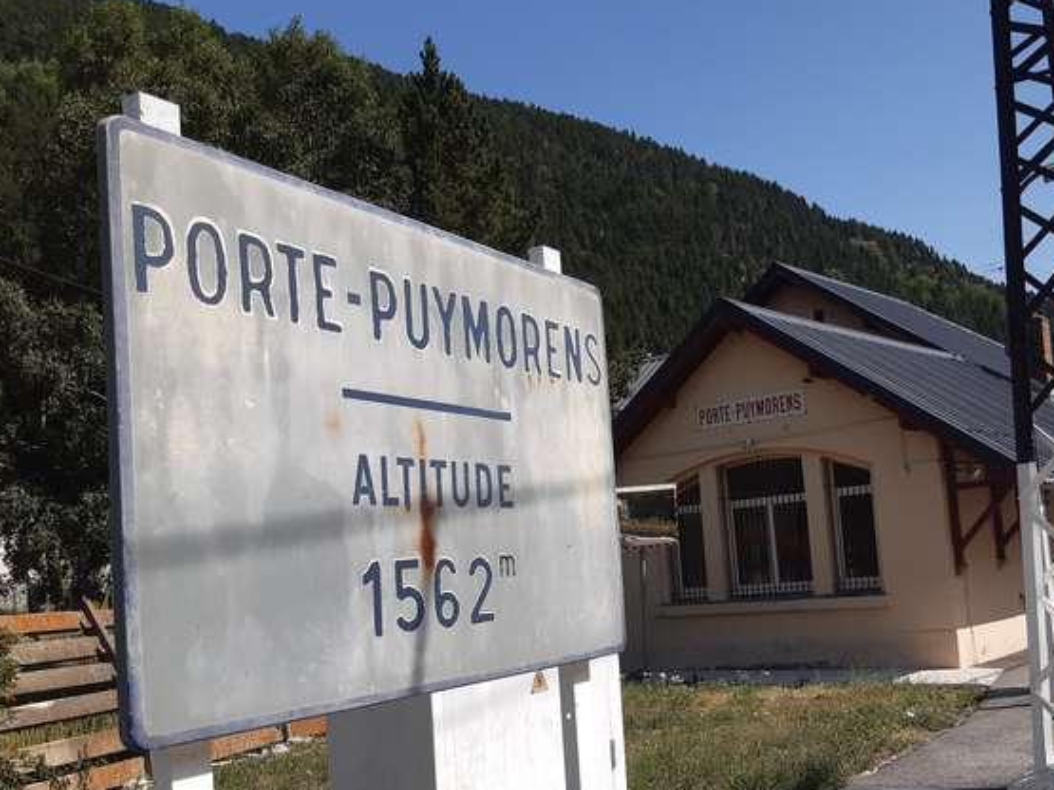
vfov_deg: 39.4
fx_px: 1096
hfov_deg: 50.6
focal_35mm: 36
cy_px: 499
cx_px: 686
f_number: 1.7
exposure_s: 1/2331
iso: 40
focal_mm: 3.92
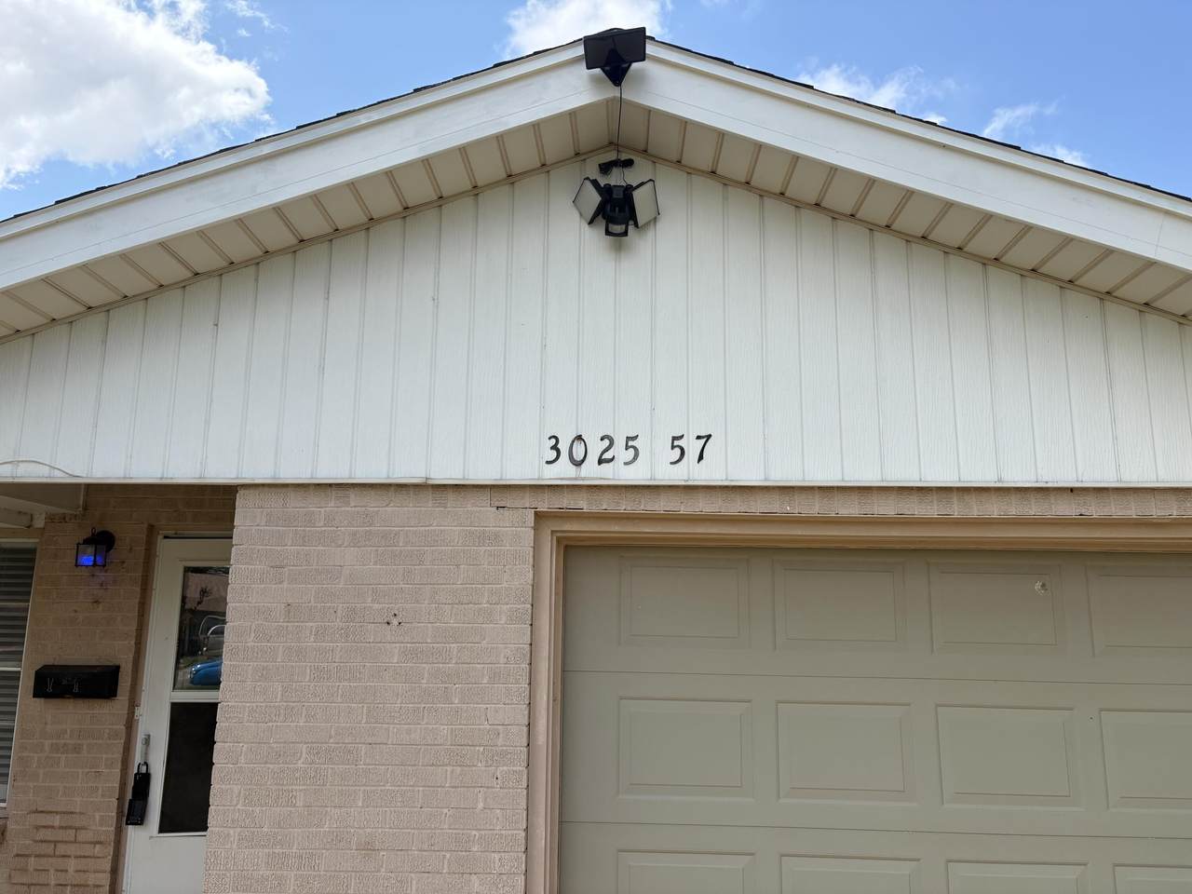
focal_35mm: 26
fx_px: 895
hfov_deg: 67.3
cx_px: 596
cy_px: 447
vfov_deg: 53.1
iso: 64
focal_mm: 5.96
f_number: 1.6
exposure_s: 1/2747
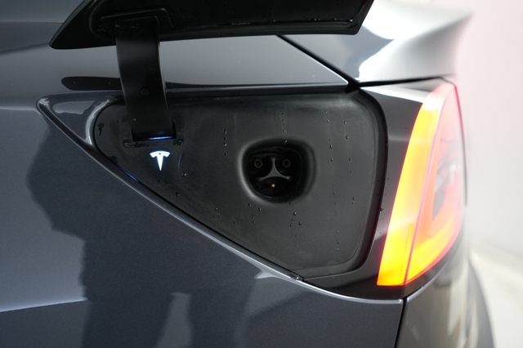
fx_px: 407
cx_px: 262
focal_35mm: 28
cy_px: 174
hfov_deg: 65.5
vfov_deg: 46.4
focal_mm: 28
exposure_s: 1/60
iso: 1250
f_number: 2.8
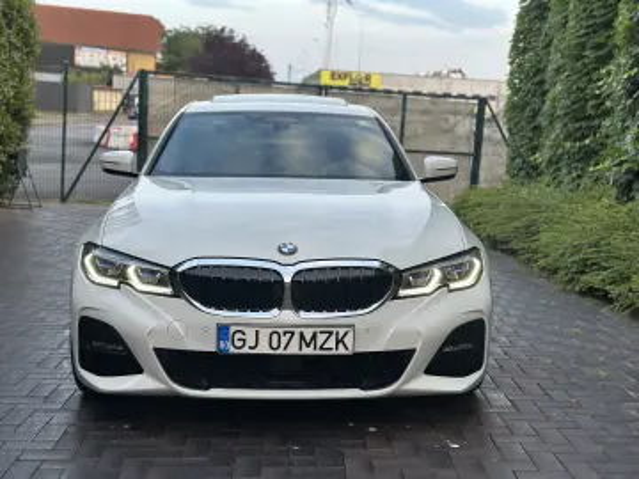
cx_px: 320
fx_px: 886
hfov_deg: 39.7
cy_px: 240
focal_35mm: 48
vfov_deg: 30.3
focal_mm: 6.86
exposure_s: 1/98
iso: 80
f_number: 1.78
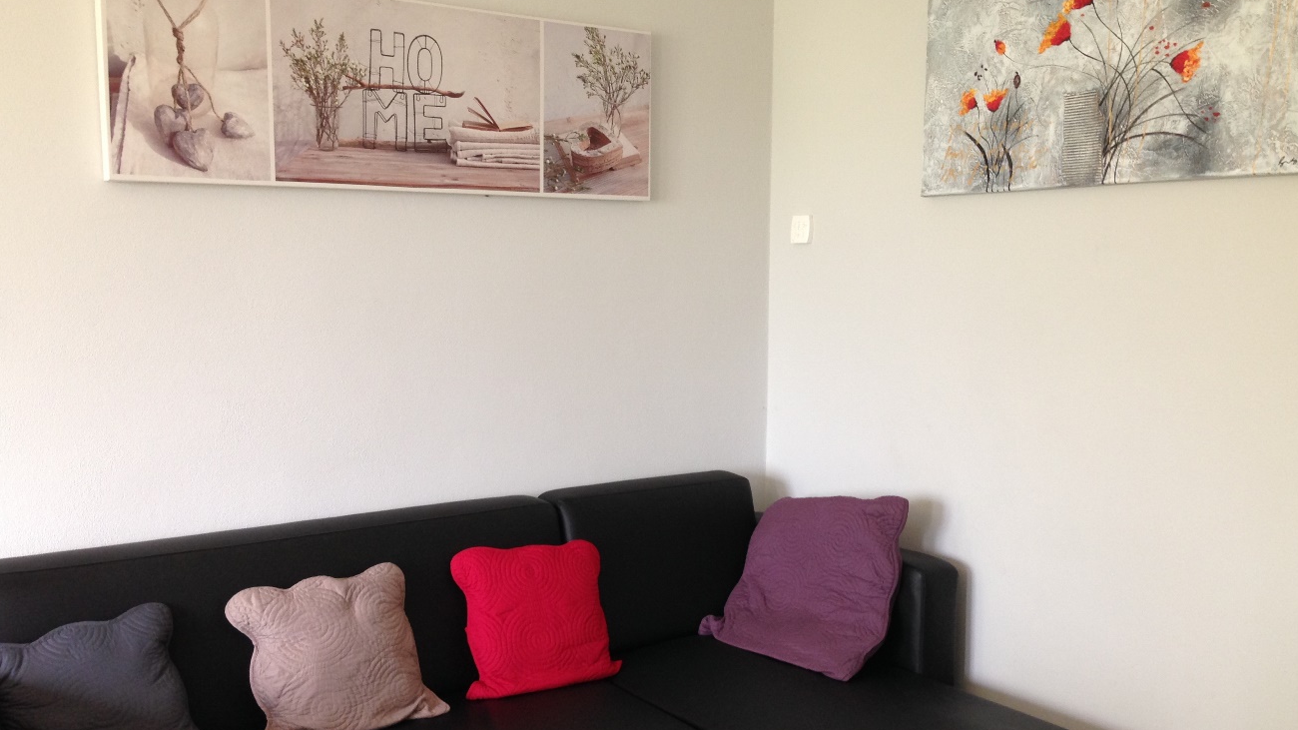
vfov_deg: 31.9
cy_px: 414
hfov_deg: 54.0
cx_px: 651
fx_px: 1273
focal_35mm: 37
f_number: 2.4
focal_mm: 4.12
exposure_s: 1/20
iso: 80
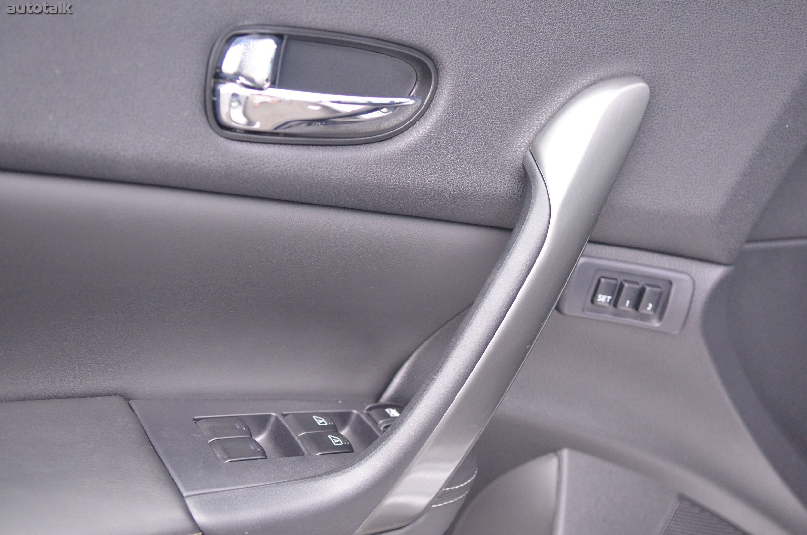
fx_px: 1174
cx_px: 404
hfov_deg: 37.9
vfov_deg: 25.6
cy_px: 268
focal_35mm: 52
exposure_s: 1/200
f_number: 2.8
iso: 1600
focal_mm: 35
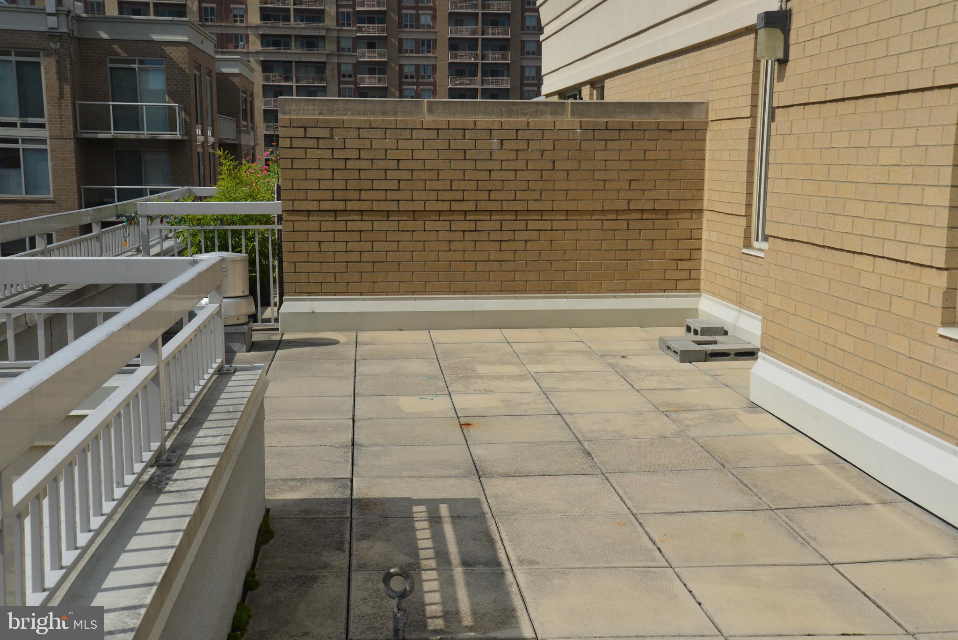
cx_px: 479
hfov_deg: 44.5
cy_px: 320
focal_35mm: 44
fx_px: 1171
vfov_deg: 30.5
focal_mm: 44
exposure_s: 1/320
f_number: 9
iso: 100
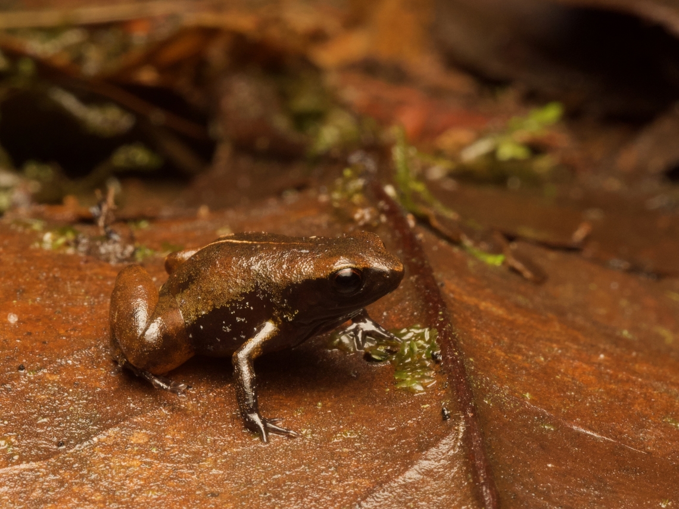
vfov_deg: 12.3
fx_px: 2354
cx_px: 340
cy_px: 254
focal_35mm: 120
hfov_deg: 16.4
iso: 800
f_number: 16
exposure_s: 1/40
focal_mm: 60
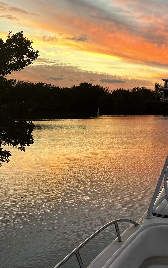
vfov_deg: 37.4
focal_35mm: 53
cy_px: 74
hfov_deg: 21.3
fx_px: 388
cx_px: 238
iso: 64
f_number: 1.78
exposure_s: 1/121
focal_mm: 6.86
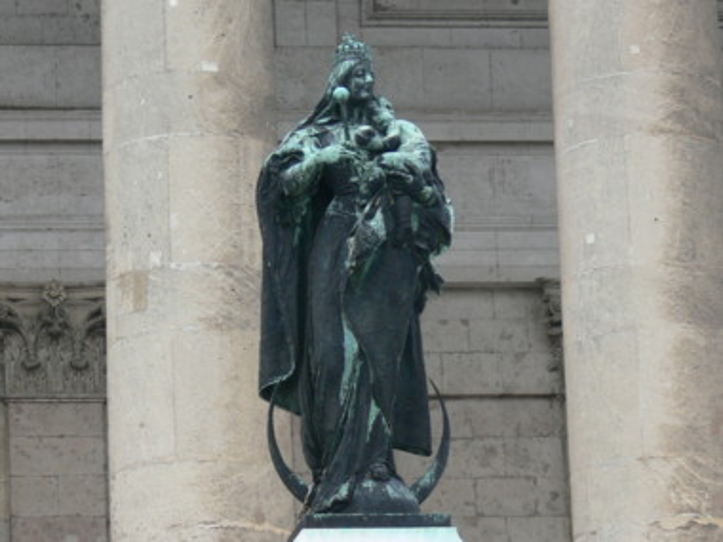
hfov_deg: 9.2
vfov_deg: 6.9
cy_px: 271
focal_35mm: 216
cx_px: 362
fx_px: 4511
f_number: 4
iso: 80
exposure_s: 1/100
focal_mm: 28.7
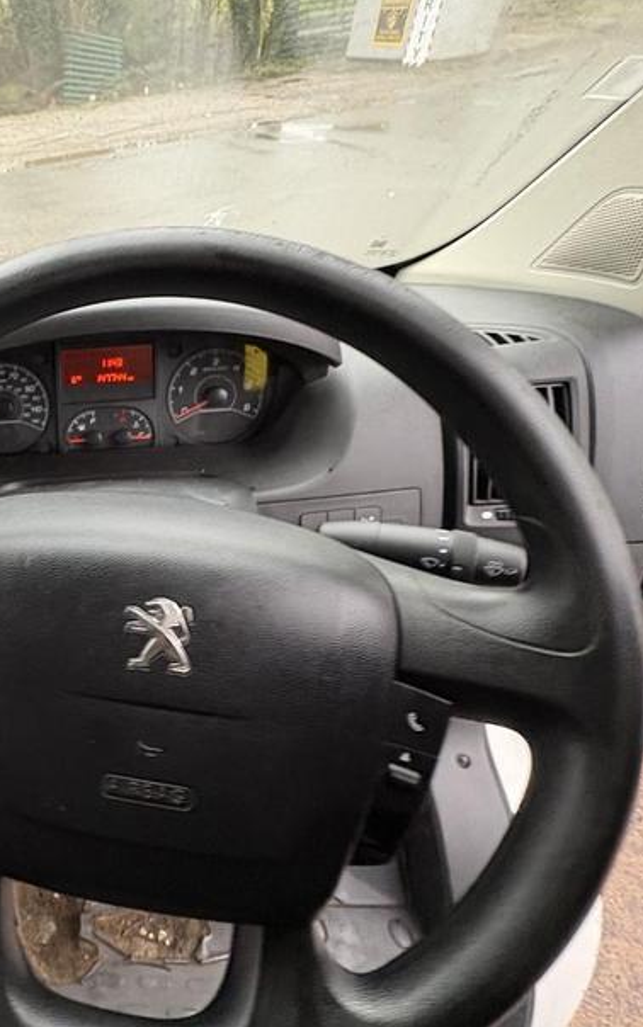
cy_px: 485
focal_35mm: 22
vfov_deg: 79.6
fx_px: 616
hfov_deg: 46.2
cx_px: 0
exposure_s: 1/60
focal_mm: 2.22
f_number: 2.2
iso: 320
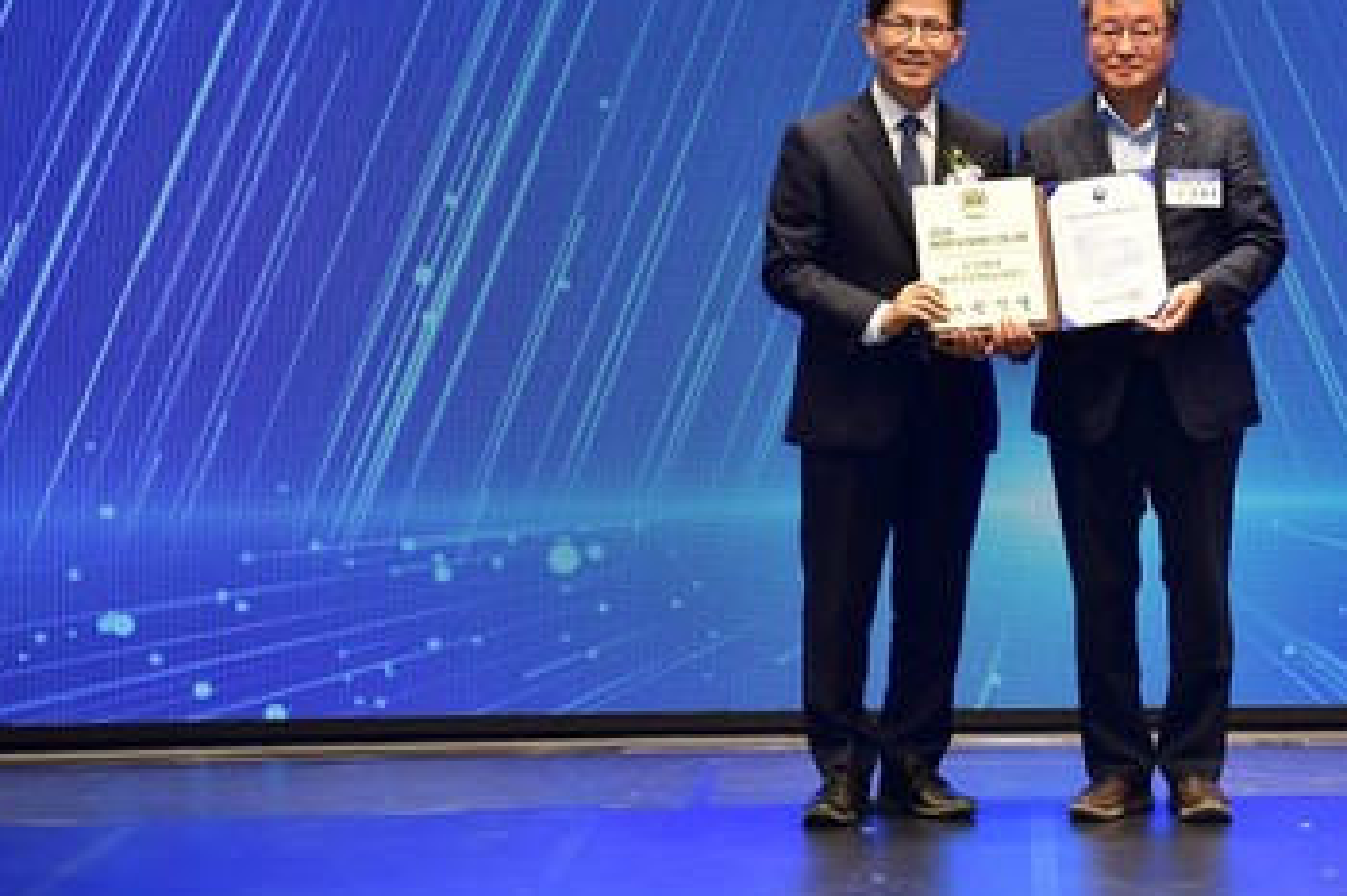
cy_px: 242
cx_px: 985
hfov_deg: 17.0
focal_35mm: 120
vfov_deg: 11.4
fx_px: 4488
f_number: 5.6
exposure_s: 1/125
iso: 800
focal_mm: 70
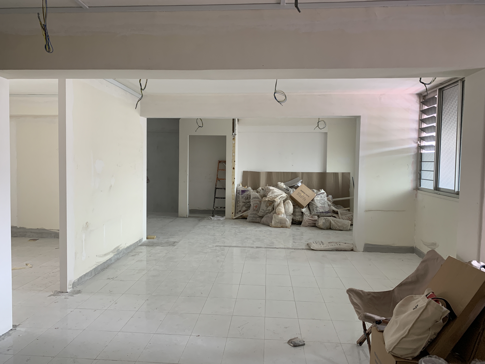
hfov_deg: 67.3
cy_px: 182
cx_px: 242
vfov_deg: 53.1
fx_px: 364
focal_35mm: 26
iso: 100
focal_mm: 4.25
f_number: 1.8
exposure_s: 1/67
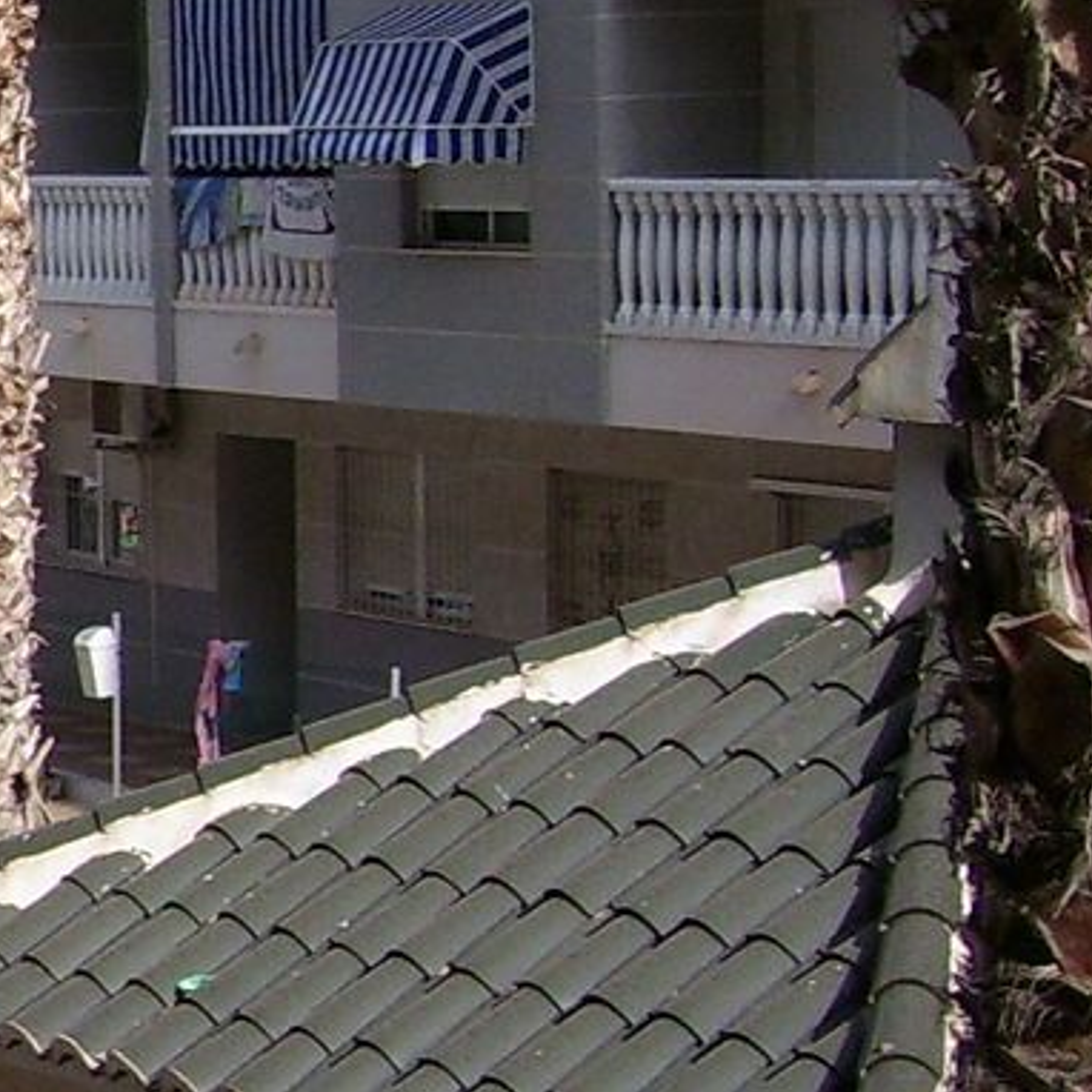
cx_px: -1175
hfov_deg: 12.1
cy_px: 615
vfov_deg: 13.8
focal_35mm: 126
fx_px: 4497
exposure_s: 1/500
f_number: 4.8
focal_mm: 5.6
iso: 80
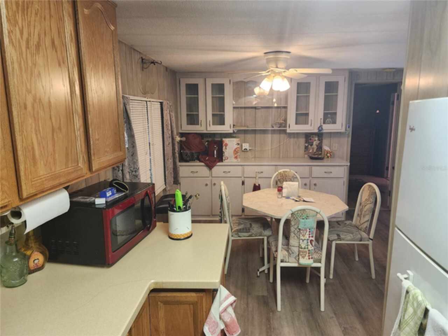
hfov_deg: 73.9
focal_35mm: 23
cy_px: 168
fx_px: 298
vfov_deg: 58.9
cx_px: 224
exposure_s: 1/120
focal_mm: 6.4
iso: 500
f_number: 1.8
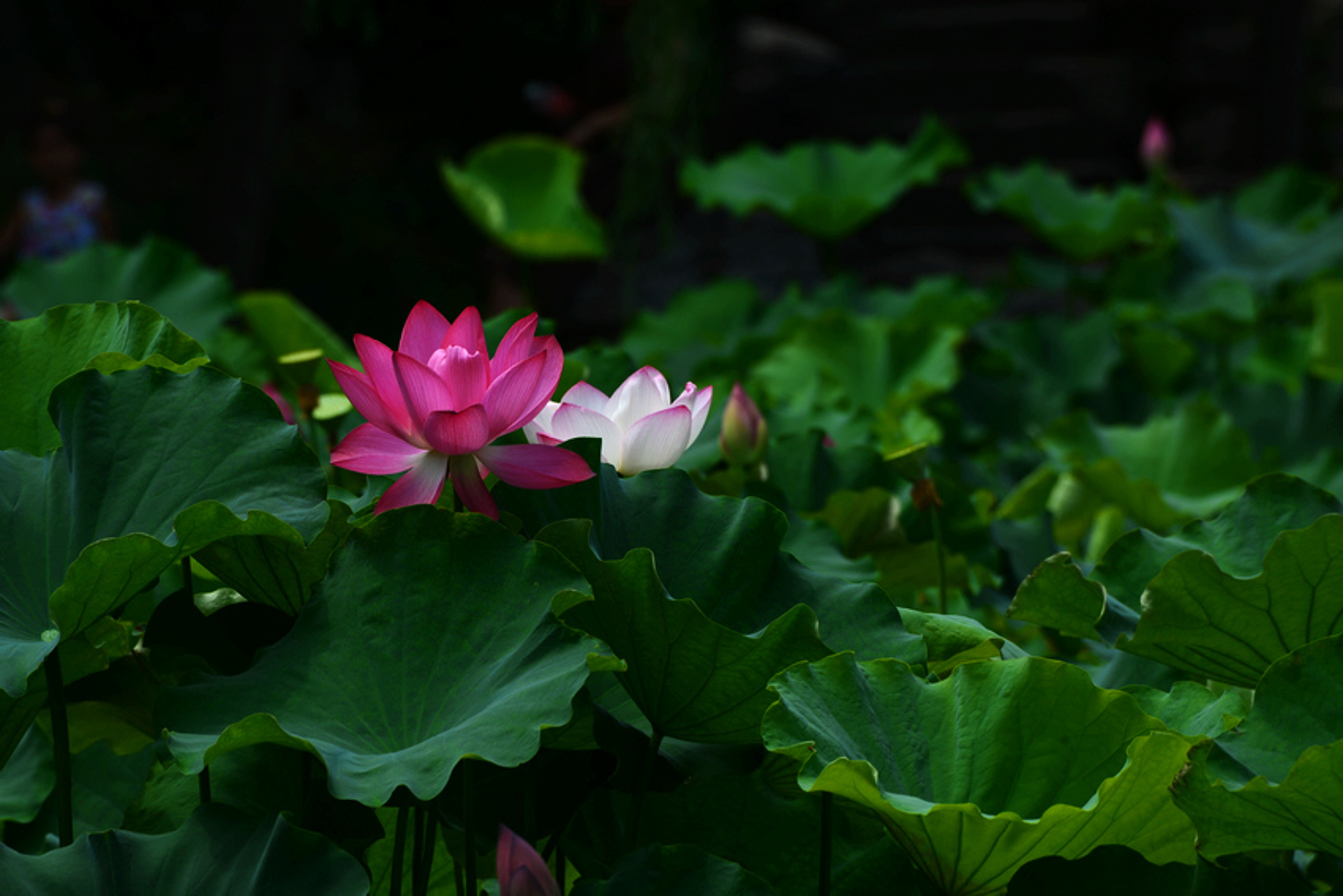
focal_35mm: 300
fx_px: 11193
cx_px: 672
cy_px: 448
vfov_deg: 4.6
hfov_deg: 6.9
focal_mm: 300
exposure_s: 1/320
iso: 100
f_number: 11
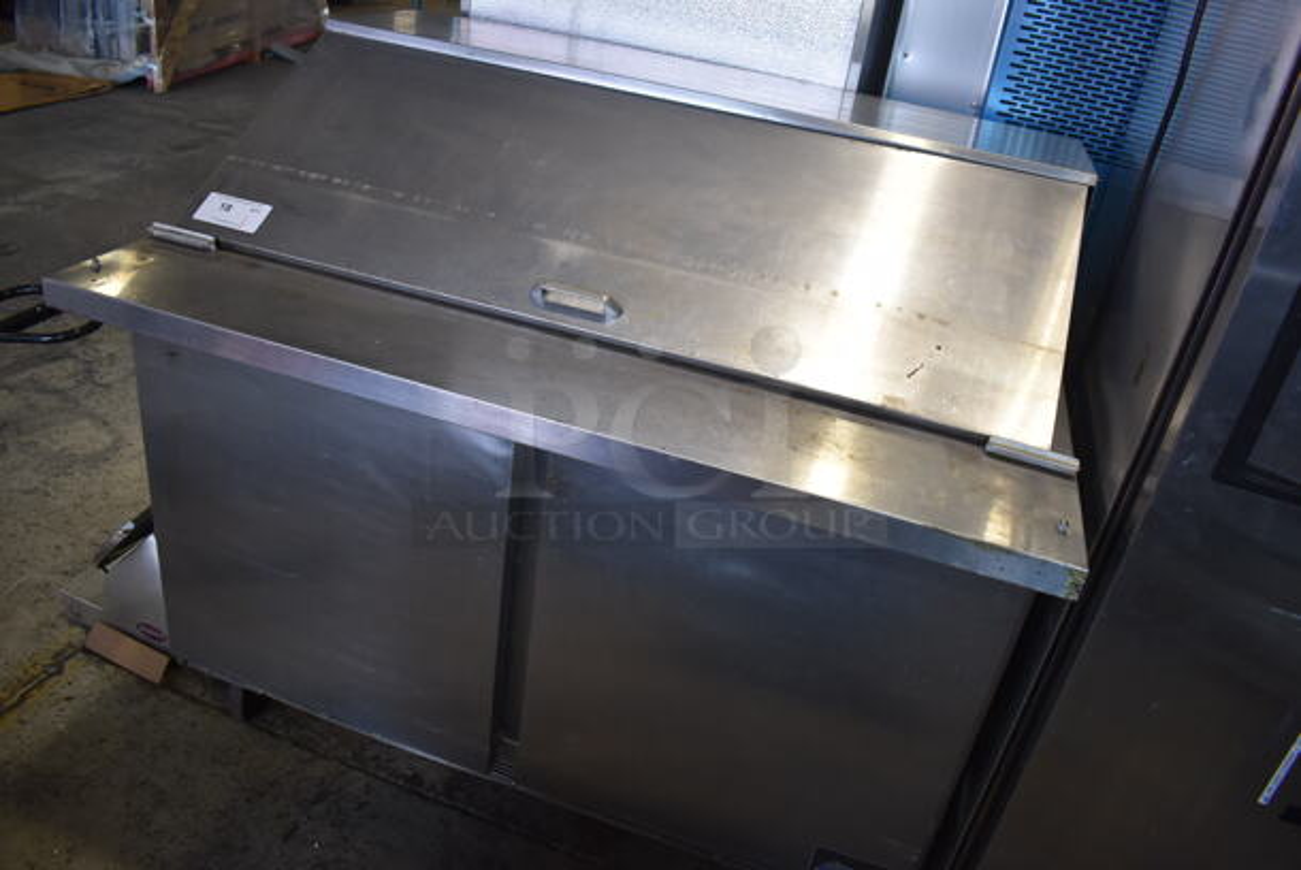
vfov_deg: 48.0
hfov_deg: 67.3
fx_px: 977
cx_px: 650
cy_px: 435
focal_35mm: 27
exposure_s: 1/250
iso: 640
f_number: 3.5
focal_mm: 18
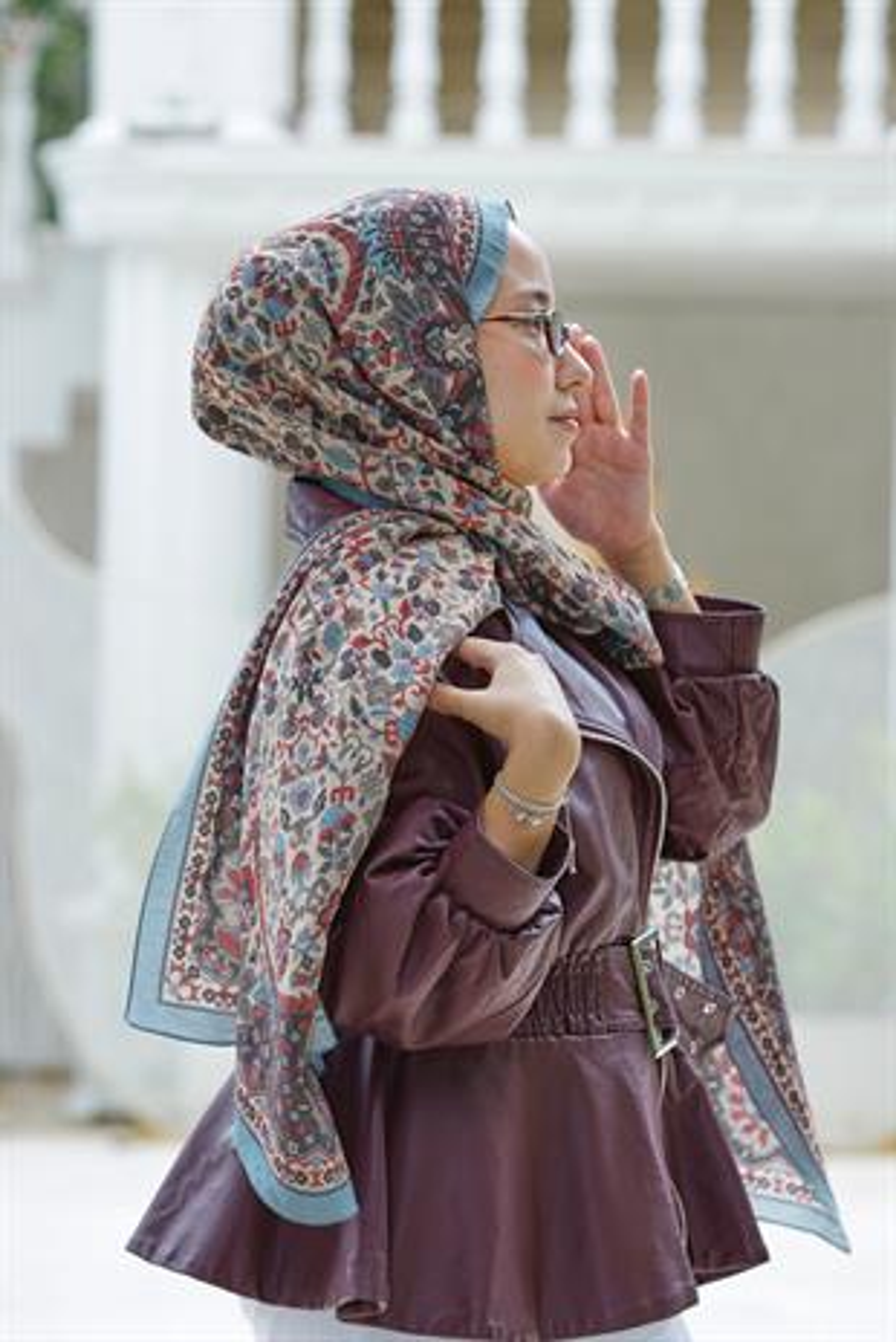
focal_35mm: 125
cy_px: 671
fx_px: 4659
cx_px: 448
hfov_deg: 11.0
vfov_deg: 16.4
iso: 200
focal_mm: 125
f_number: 5.6
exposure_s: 1/100
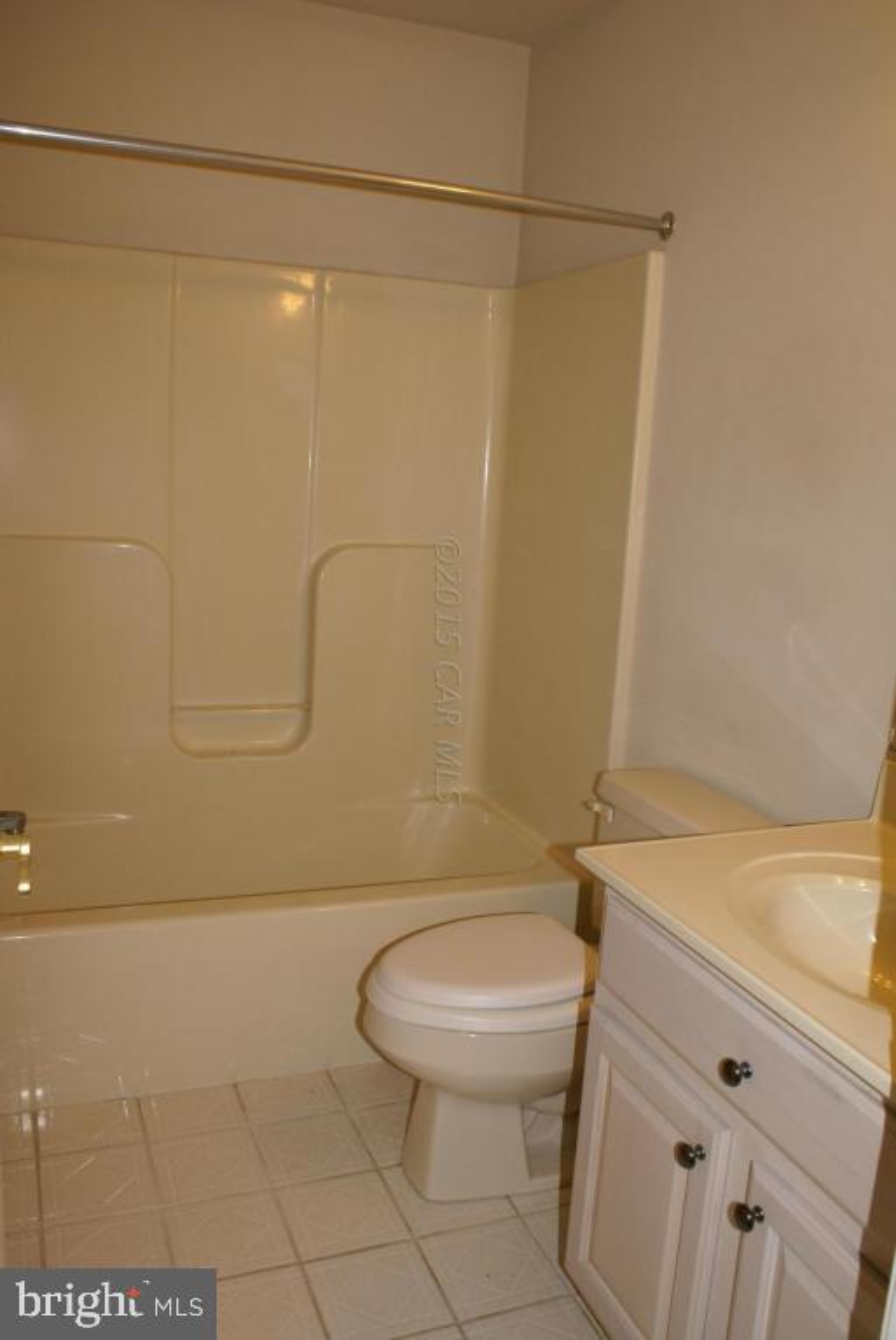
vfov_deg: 61.9
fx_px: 1117
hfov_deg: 43.7
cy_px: 670
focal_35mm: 30
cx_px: 448
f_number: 5.6
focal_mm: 20
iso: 400
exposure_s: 1/60
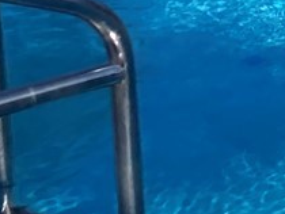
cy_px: -135
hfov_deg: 7.5
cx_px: 1015
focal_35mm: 213
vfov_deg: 6.9
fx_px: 1756
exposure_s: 1/2315
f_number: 1.8
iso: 25
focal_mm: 3.99
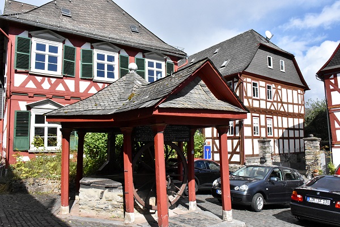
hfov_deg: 67.4
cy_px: 114
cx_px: 170
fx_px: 255
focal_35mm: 27
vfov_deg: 47.9
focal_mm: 18
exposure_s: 1/8000
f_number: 11
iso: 4000
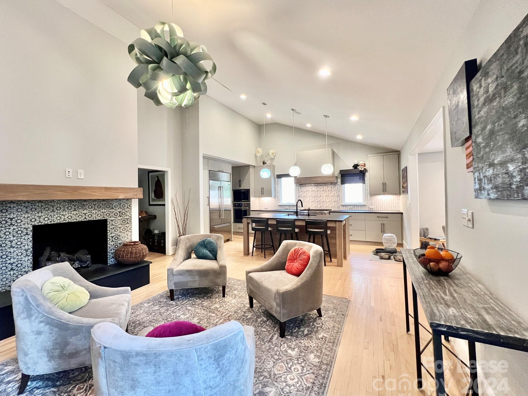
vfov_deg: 85.7
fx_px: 214
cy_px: 196
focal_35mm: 14
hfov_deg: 101.9
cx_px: 245
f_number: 1.8
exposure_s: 1/60
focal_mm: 1.57
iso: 250
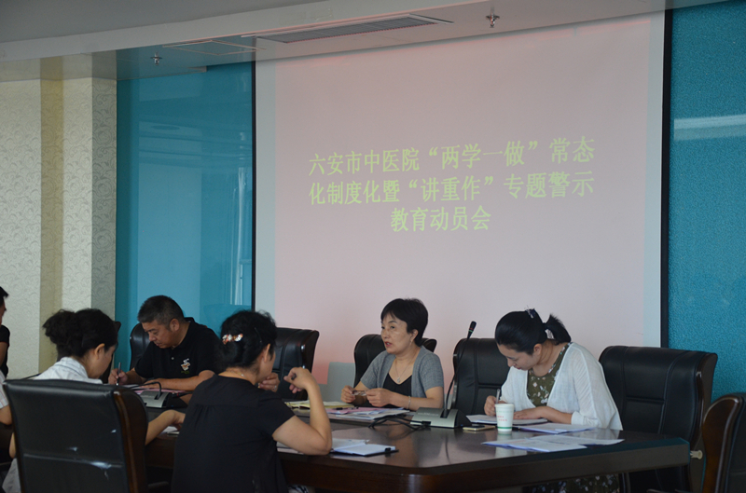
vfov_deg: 18.1
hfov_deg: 27.1
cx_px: 373
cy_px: 246
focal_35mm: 75
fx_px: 1550
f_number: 5
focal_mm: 50
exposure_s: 1/30
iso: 800
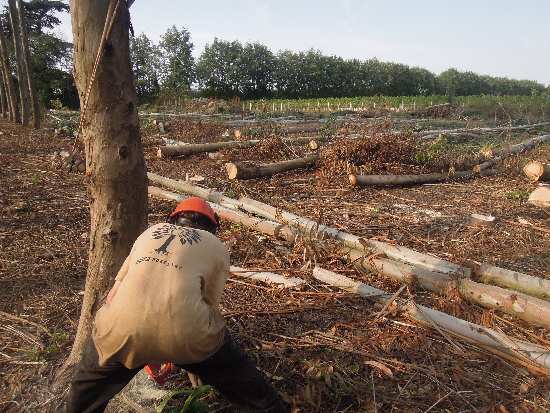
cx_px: 275
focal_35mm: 24
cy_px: 206
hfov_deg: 71.6
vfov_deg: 56.8
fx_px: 381
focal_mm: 4.3
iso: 160
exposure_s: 1/1000
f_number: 2.8
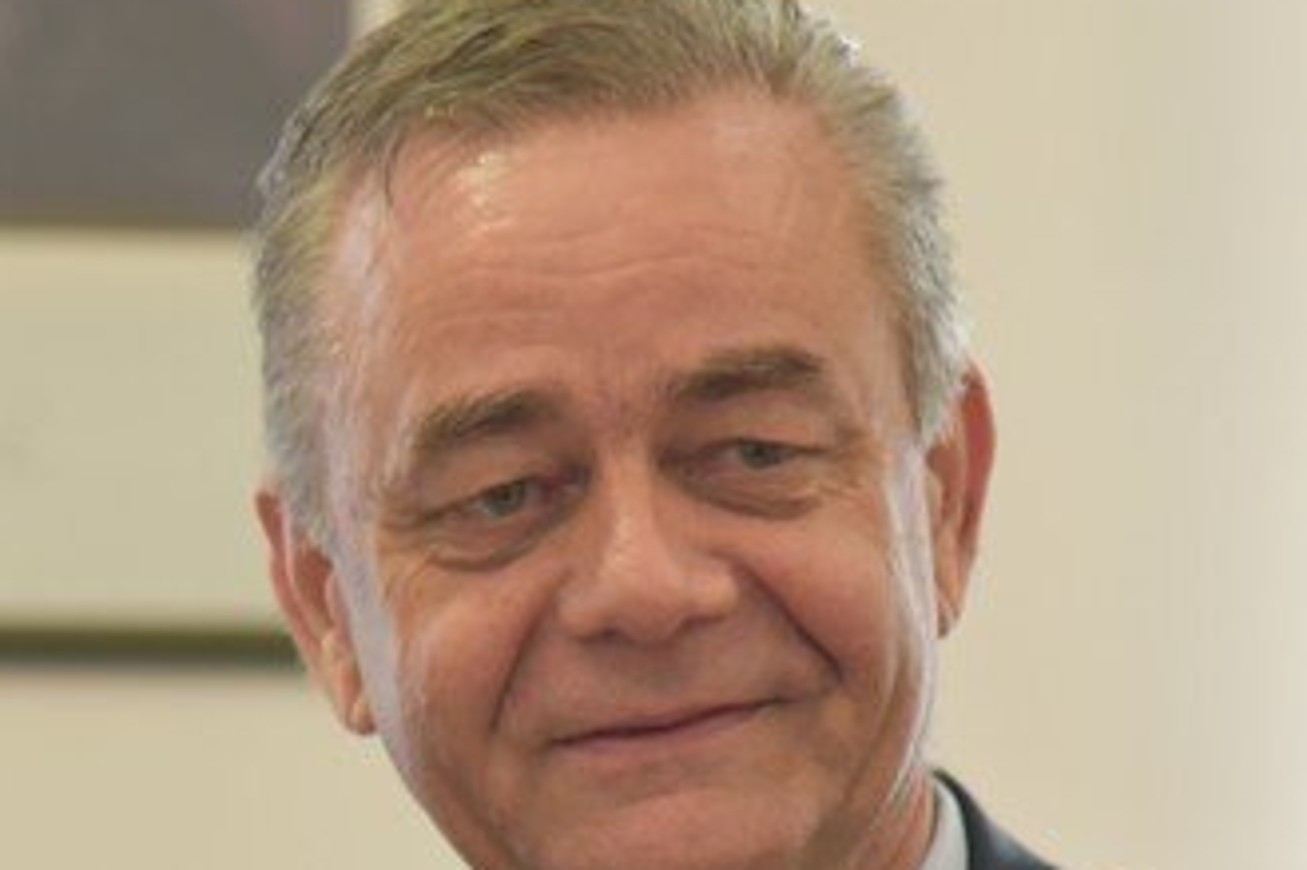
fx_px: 12664
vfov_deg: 3.9
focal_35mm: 349
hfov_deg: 5.9
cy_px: 1043
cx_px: 234
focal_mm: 112
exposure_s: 1/60
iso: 2000
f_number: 4
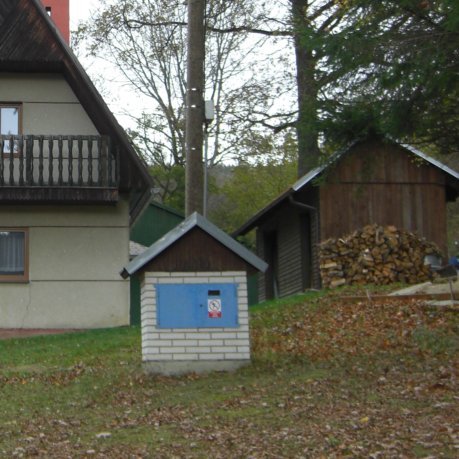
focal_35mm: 79
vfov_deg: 21.9
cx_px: -3
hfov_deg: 21.2
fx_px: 1185
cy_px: 175
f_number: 2.8
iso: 100
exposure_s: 1/100
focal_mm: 7.9
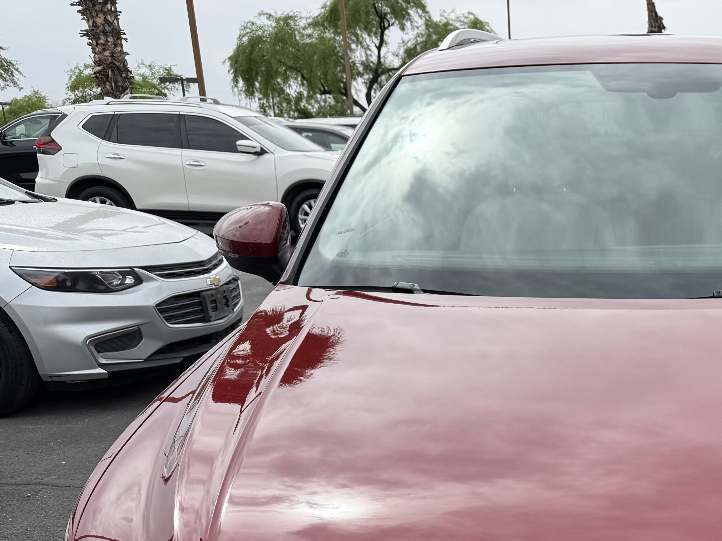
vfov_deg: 27.9
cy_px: 544
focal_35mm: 49
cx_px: 676
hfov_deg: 36.1
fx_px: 1022
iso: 80
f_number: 1.78
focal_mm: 6.76
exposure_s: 1/2299
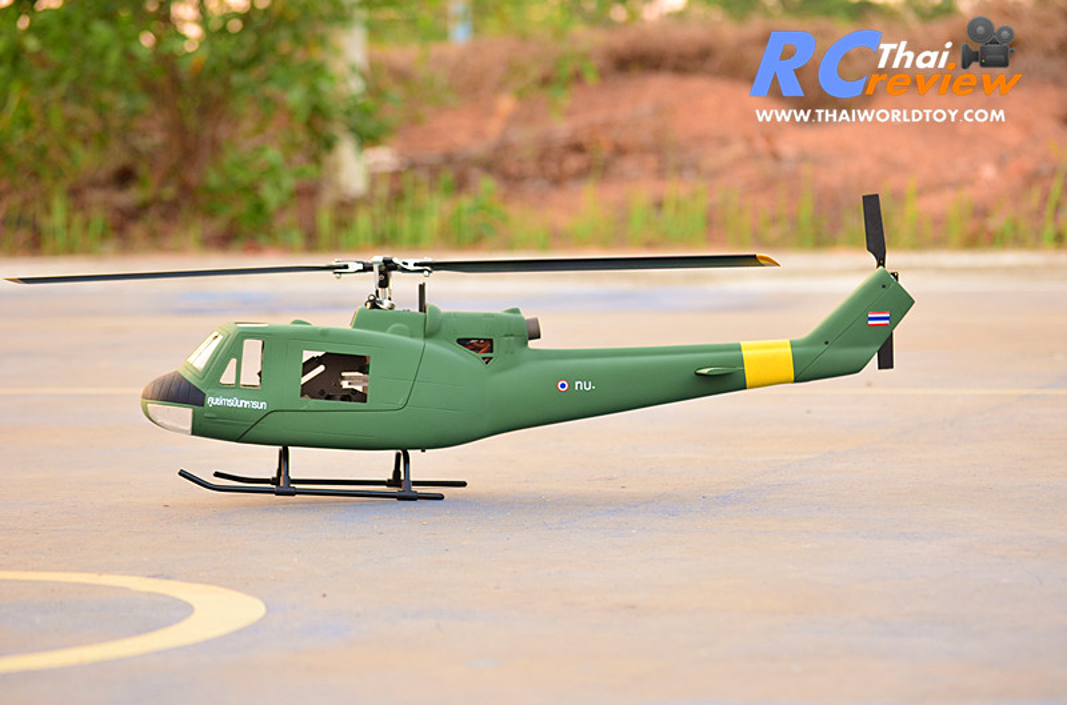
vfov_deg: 13.0
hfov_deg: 19.5
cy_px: 352
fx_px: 3104
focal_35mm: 105
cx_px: 534
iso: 320
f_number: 5.6
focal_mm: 70
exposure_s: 1/50
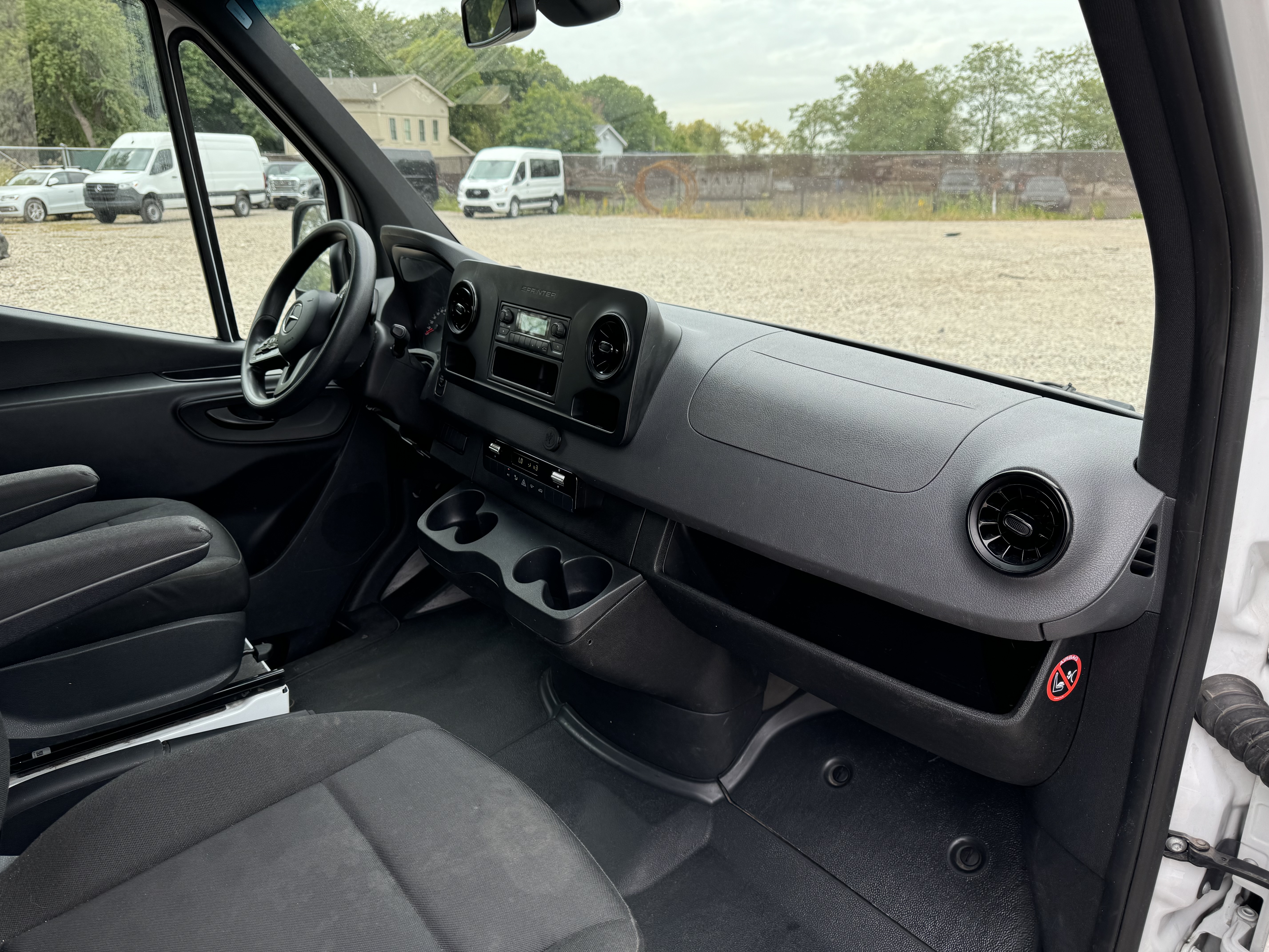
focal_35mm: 24
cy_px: 476
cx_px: 634
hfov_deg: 71.6
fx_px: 880
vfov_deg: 56.8
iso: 80
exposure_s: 1/417
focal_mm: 6.76
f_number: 1.78
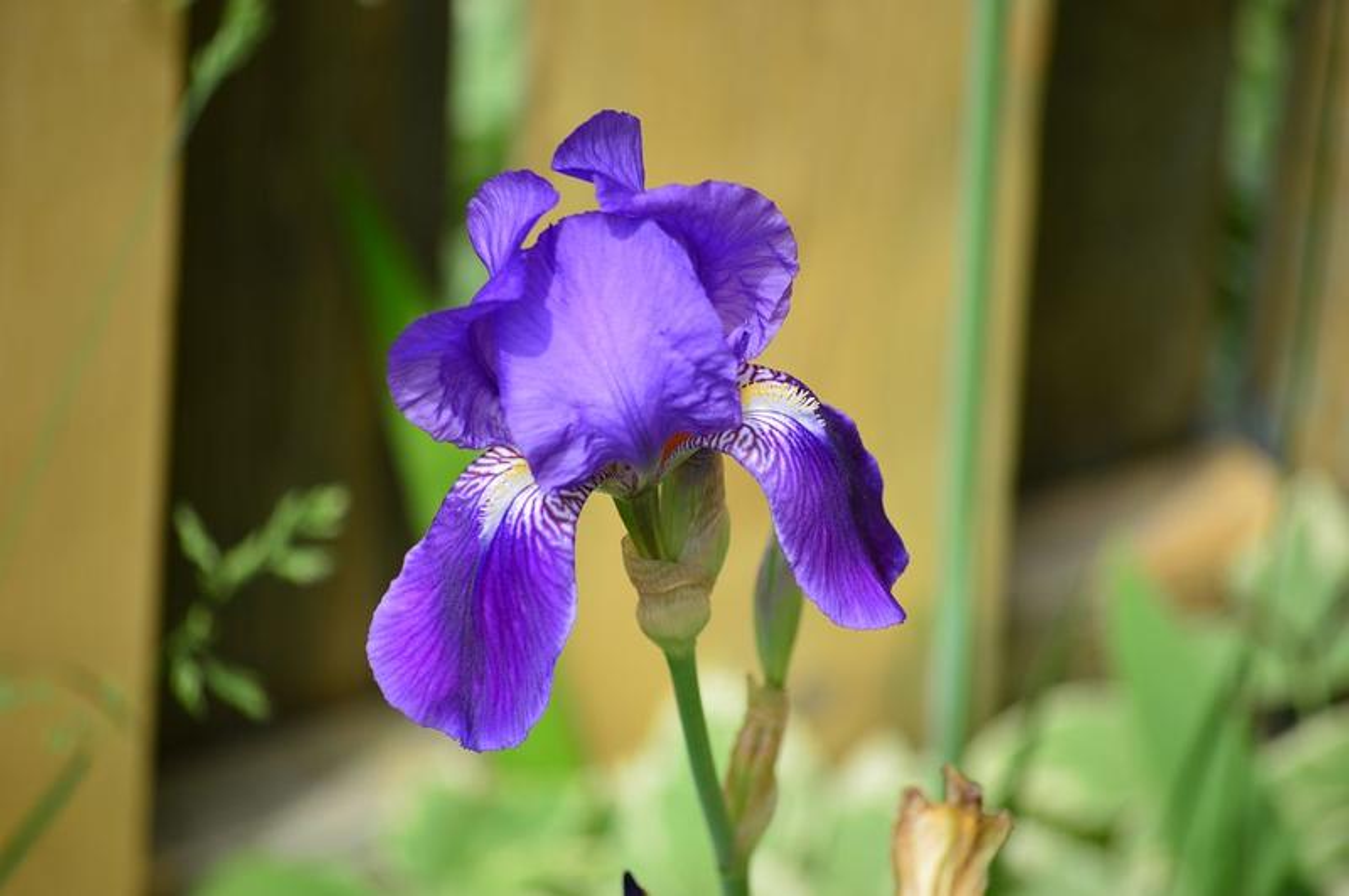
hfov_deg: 8.3
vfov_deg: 5.5
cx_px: 674
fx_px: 9267
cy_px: 448
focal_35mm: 248
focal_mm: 165
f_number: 5.3
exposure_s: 1/160
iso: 100
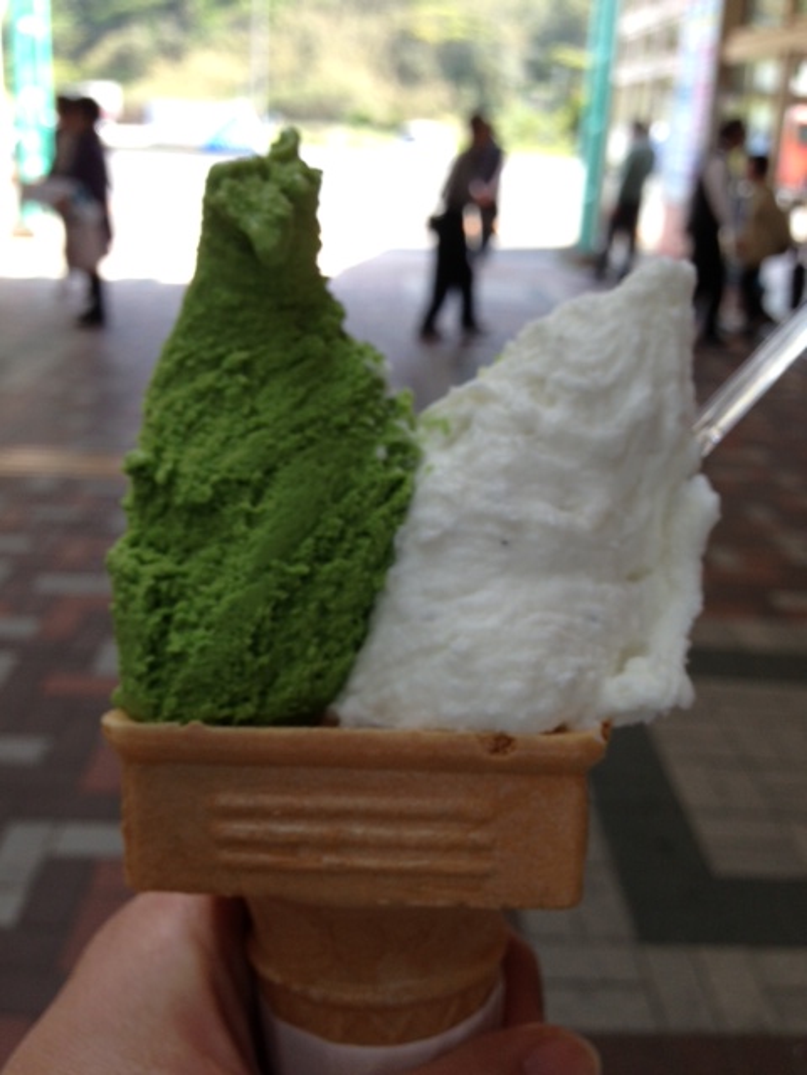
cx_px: 404
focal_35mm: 33
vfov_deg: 55.4
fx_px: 1026
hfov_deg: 42.9
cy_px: 538
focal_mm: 4.13
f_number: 2.4
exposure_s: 1/148
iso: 50
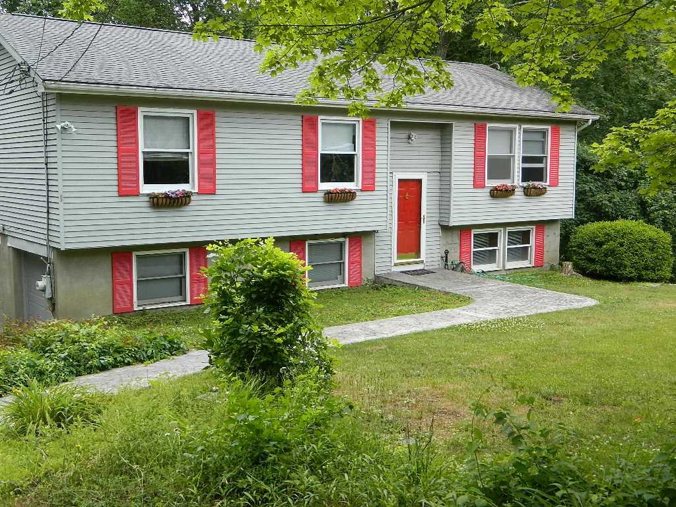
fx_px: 801
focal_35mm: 41
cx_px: 338
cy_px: 254
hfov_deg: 45.8
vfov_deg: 35.1
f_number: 3.5
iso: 80
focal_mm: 7.3
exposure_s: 1/160
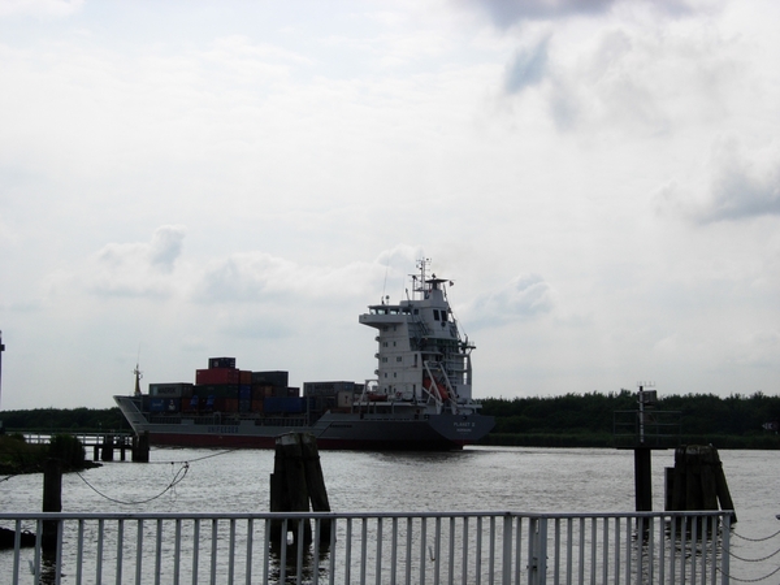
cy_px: 292
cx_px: 390
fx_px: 1375
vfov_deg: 24.0
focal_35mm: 61
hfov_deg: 31.7
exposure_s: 1/1117
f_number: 5.9
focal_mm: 12.7
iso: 64
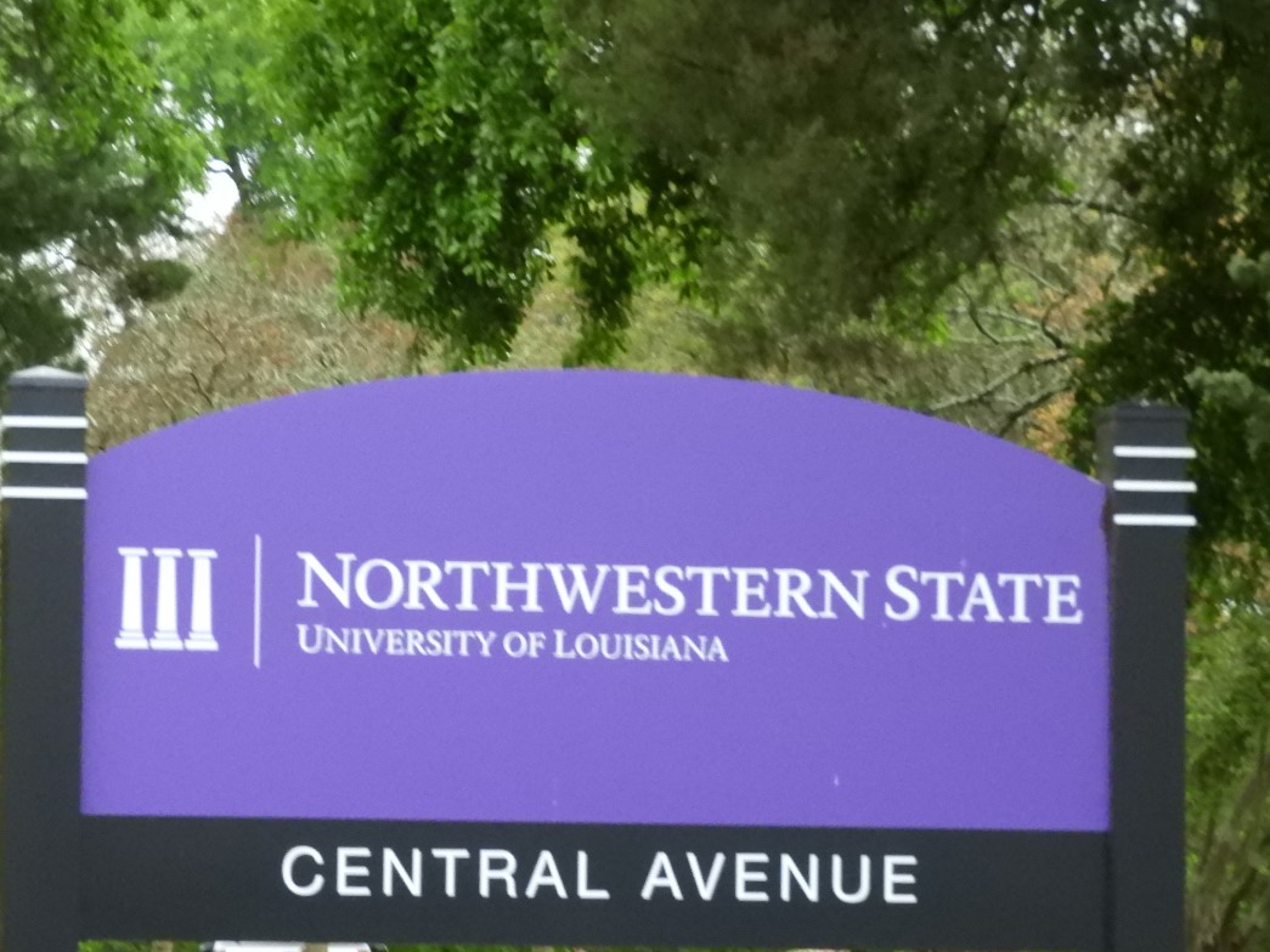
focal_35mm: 186
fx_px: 6825
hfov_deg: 10.6
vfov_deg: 8.0
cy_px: 620
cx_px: 525
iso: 1600
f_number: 5
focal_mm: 24.2
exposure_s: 1/250
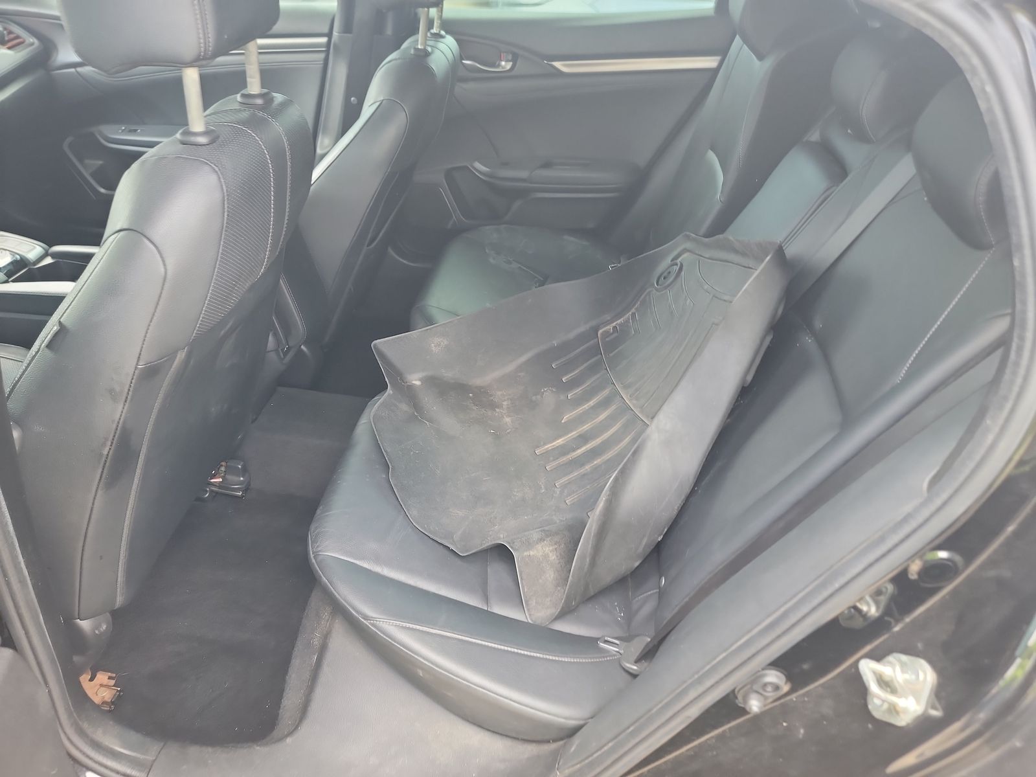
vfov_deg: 56.8
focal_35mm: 24
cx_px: 518
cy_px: 388
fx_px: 718
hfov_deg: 71.6
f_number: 1.8
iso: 225
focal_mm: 6.7
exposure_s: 1/59
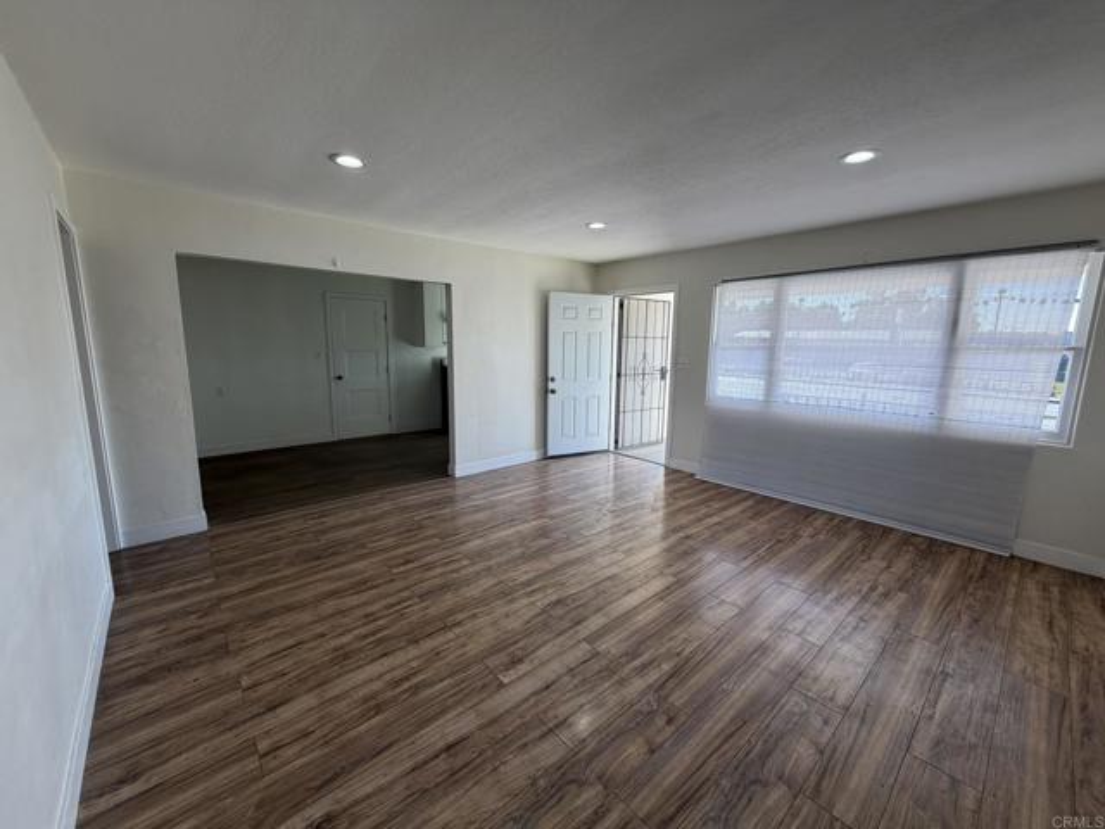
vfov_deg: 85.7
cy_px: 414
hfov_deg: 102.1
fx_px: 447
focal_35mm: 14
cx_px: 552
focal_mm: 2.22
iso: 50
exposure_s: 1/120
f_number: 2.2
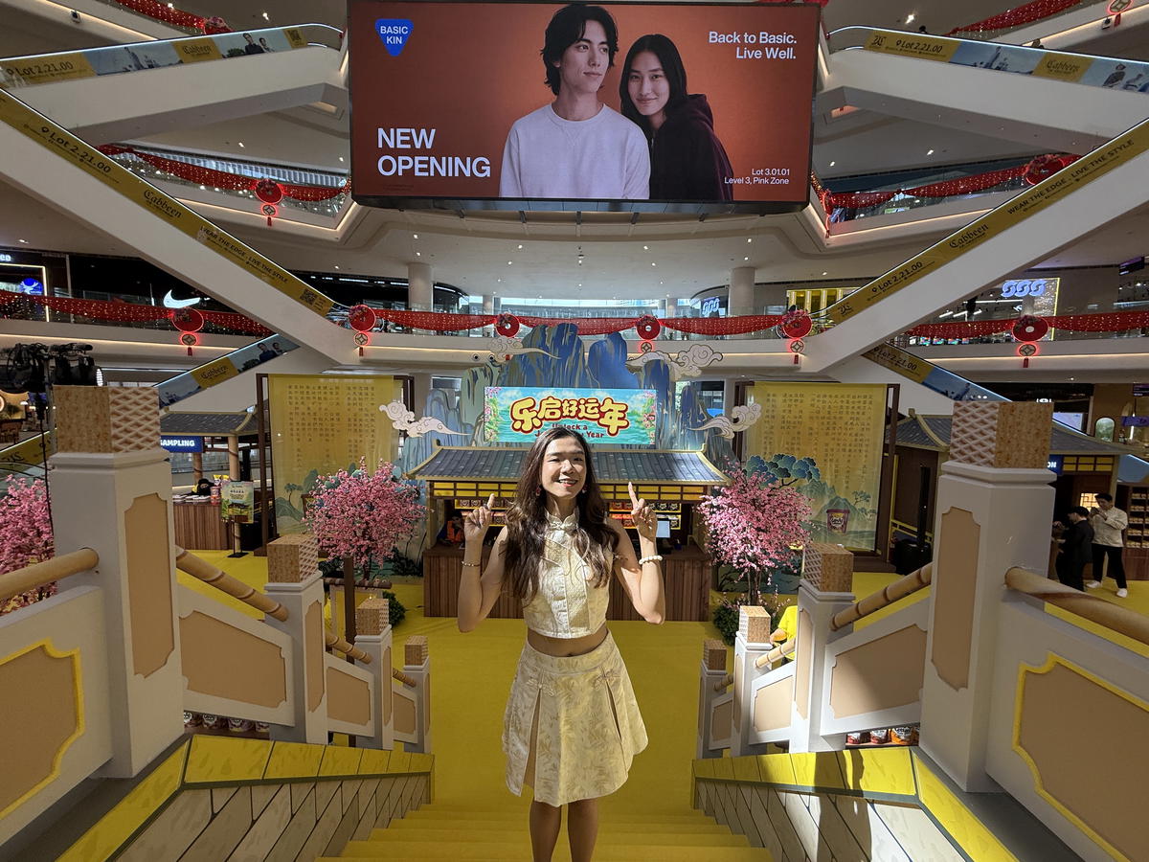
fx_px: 465
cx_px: 574
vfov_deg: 85.7
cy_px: 431
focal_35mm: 14
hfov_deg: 102.1
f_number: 2.2
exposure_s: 1/131
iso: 64
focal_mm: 2.22
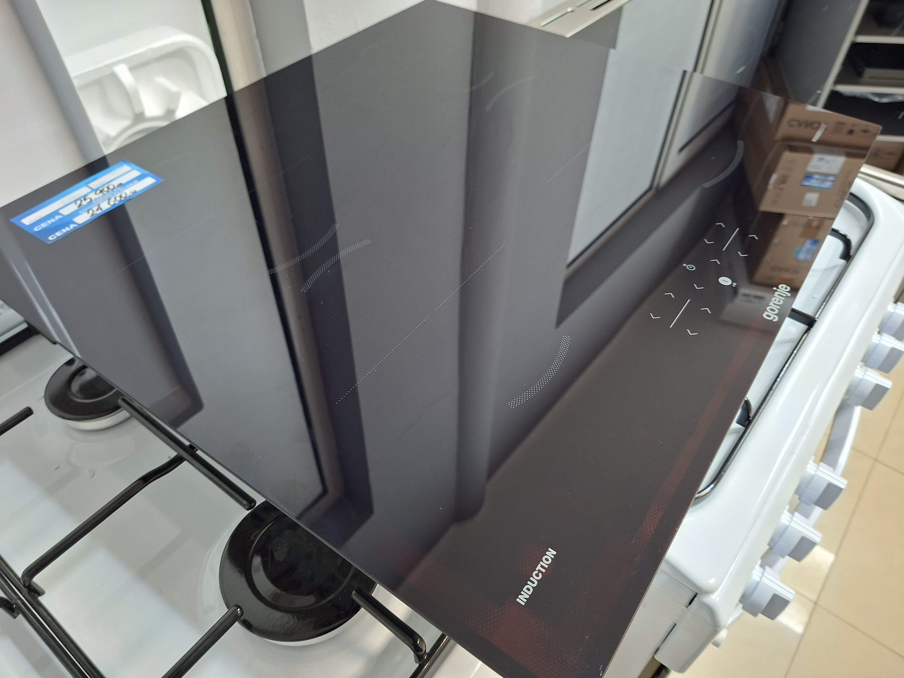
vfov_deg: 58.9
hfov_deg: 73.9
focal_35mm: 23
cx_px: 452
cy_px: 339
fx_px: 601
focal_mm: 5.54
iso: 400
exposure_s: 1/25
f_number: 1.8
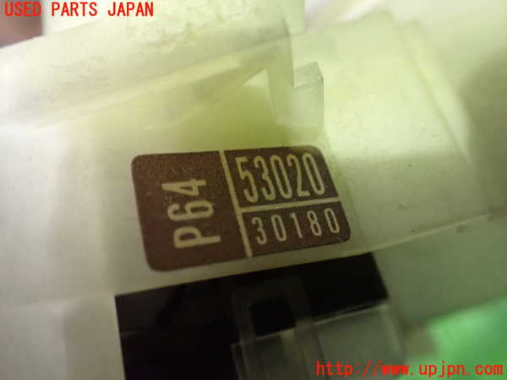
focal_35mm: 30
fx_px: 439
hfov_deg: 60.0
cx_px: 254
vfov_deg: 46.8
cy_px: 190
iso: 1600
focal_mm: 5.4
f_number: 2.3
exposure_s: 1/30
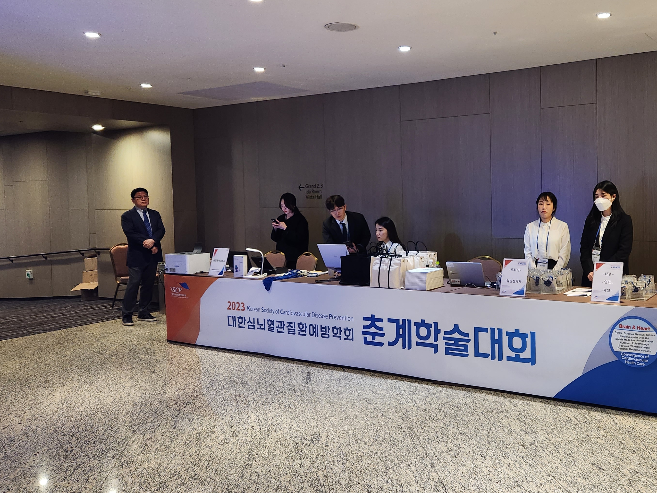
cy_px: 234
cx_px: 438
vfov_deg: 41.8
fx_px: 645
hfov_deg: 52.9
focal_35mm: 34
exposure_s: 1/120
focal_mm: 5.4
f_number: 1.8
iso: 320
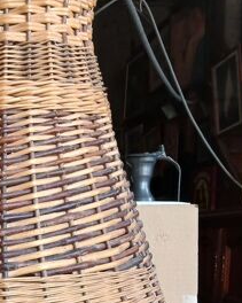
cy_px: 301
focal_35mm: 64
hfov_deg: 22.6
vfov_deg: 27.9
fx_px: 573
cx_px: -18
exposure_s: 1/50
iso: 250
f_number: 1.8
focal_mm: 4
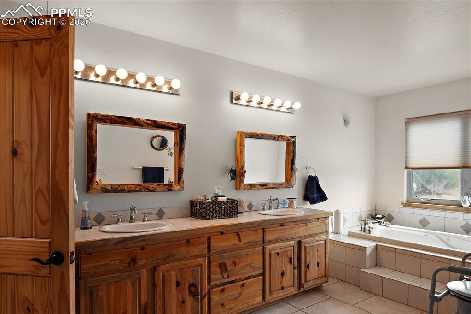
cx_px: 236
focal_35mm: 22
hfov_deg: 78.6
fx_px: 288
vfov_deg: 57.2
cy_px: 157
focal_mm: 22
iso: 100
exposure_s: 1/6
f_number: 8
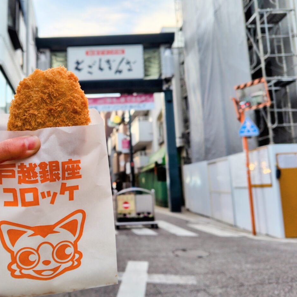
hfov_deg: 56.1
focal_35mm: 28
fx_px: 272
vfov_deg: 57.3
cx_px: 99
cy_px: 145
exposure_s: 1/120
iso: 131
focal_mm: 5.6
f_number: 1.9
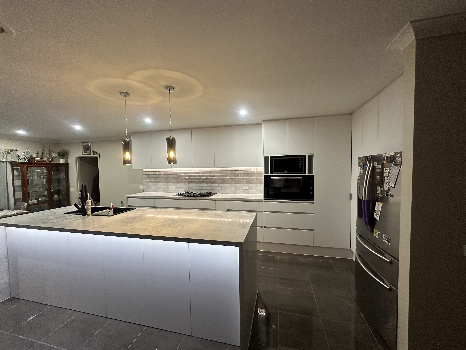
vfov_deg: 85.7
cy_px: 175
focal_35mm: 14
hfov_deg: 102.1
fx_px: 188
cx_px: 233
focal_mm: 2.22
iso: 320
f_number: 2.2
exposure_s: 1/100
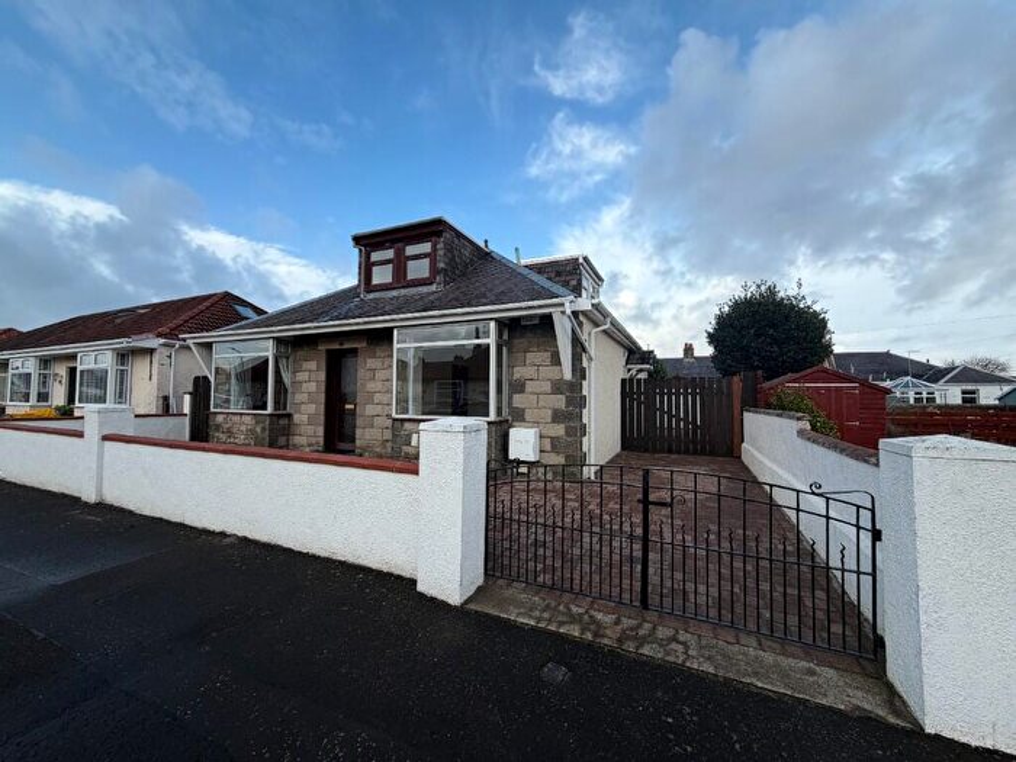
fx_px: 411
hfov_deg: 102.1
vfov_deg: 85.7
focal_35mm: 14
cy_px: 381
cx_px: 508
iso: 40
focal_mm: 2.22
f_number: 2.2
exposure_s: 1/701
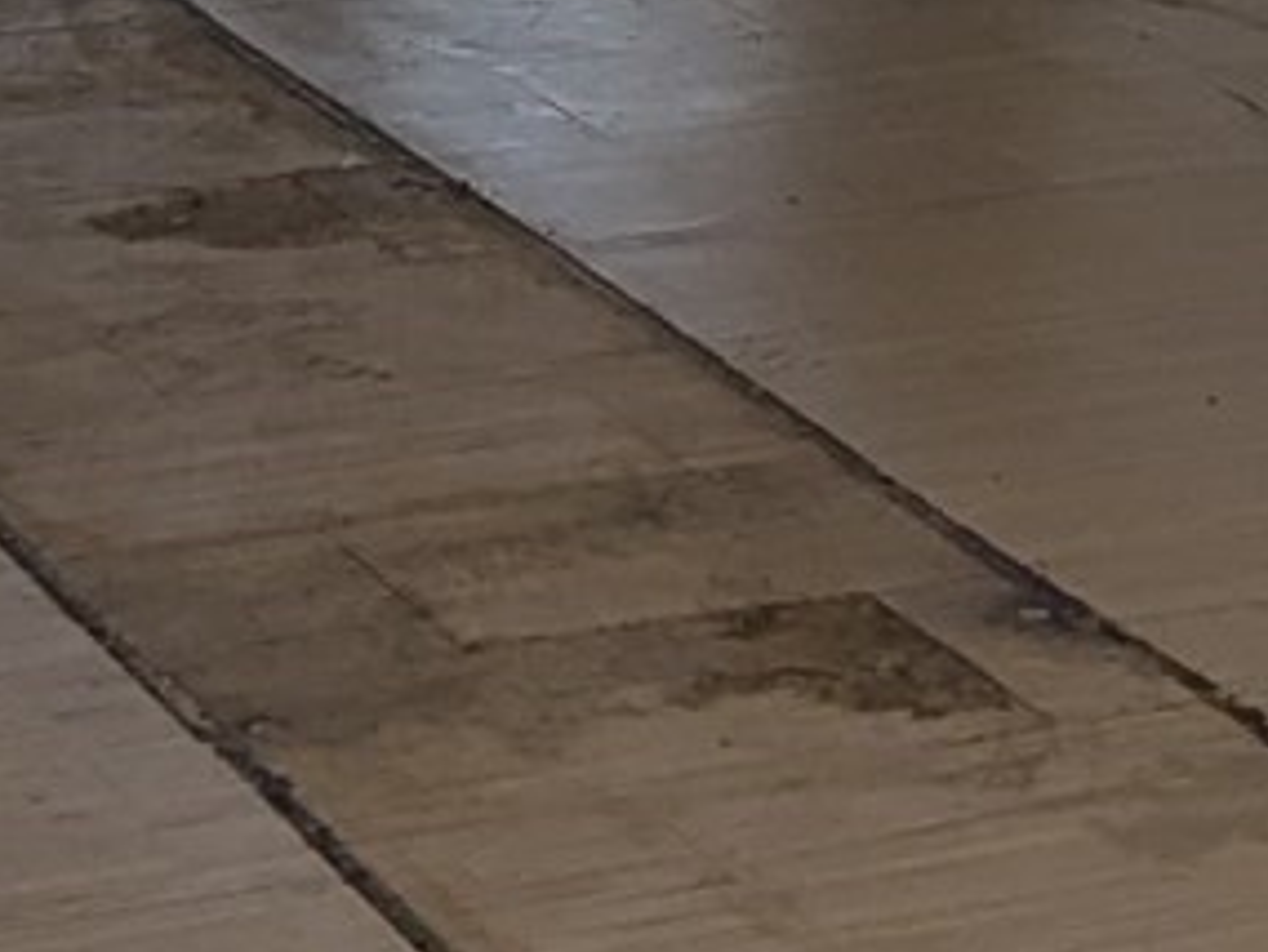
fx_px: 6303
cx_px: 787
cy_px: -747
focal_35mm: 172
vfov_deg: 8.3
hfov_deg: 11.5
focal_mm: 6.81
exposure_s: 1/31.3
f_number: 1.85
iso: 54
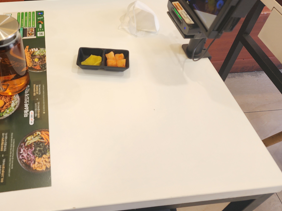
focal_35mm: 34
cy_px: 75
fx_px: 277
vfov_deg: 41.4
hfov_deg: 52.3
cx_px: 81
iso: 64
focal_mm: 6.4
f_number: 1.8
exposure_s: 1/120
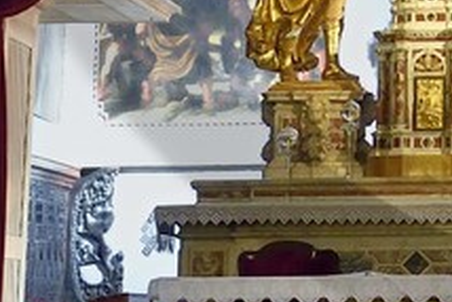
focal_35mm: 224
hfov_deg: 8.9
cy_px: -475
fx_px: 2814
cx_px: 765
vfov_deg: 5.9
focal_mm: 30
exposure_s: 1/20
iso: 1600
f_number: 6.3
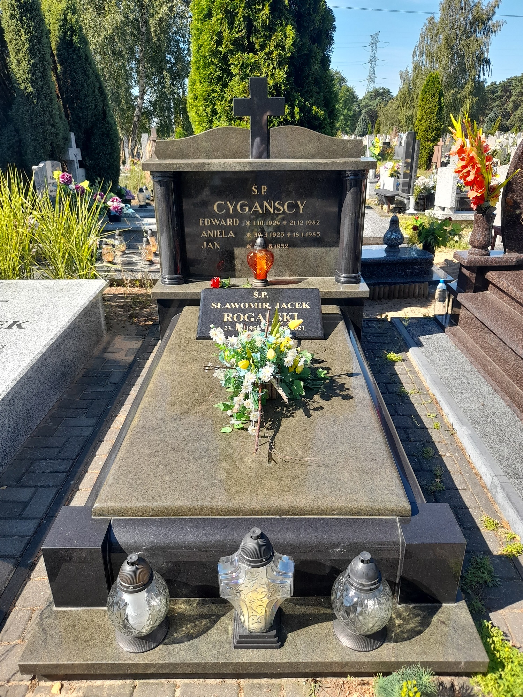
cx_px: 262
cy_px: 348
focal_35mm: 25
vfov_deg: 69.4
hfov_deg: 54.9
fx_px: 504
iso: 20
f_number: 2
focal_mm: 4.6
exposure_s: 1/228
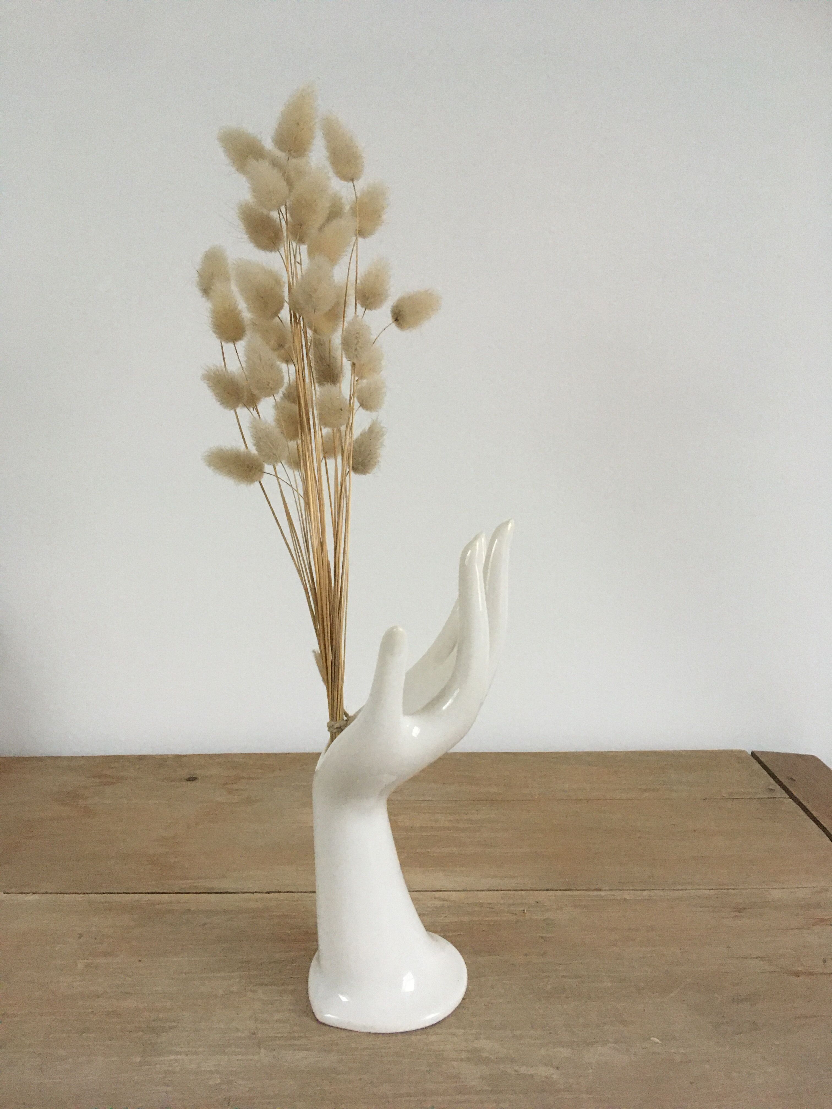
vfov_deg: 61.7
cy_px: 554
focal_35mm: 29
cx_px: 416
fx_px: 929
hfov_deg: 48.2
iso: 200
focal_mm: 4.15
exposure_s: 1/17
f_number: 2.2
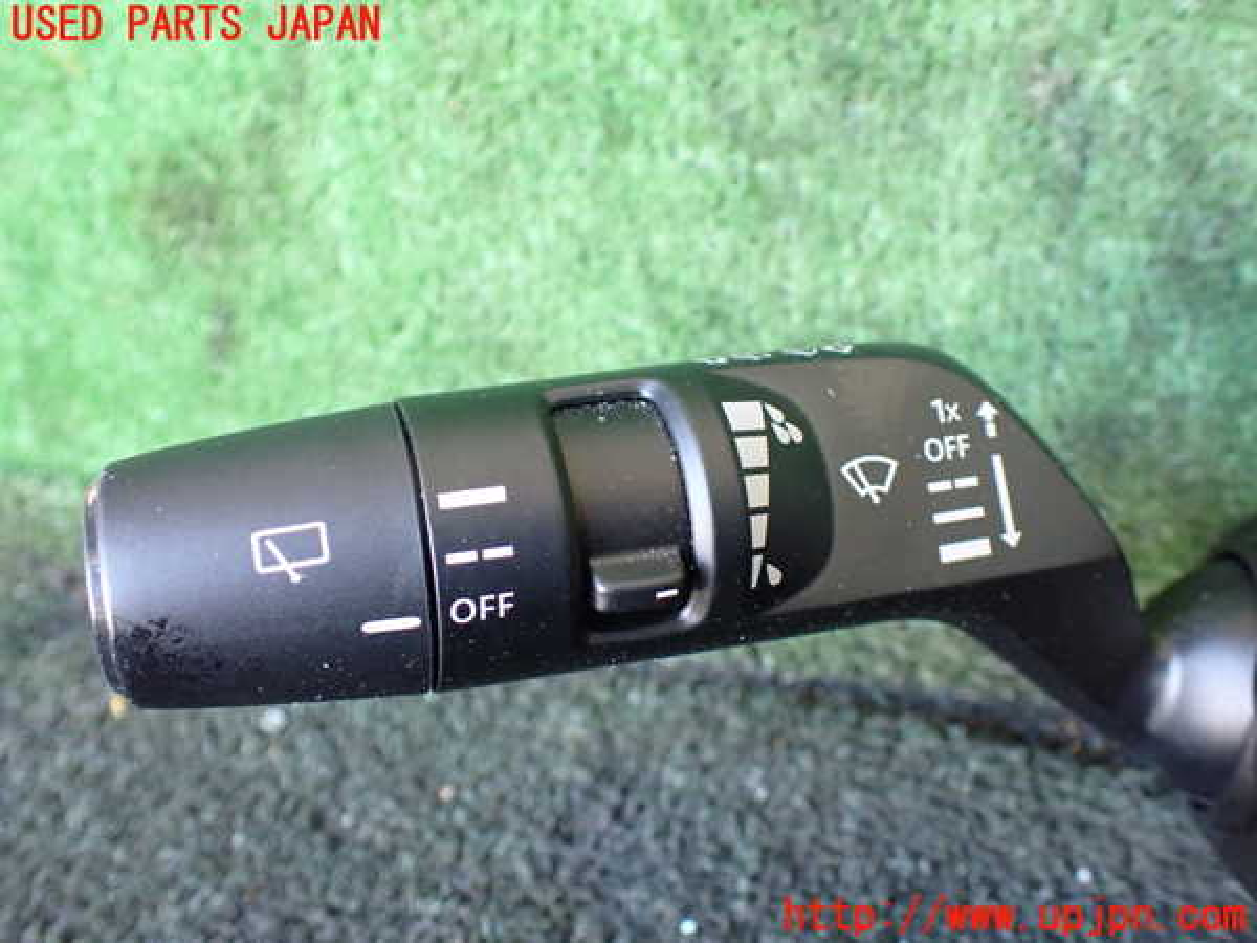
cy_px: 472
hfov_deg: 60.0
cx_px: 628
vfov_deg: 46.8
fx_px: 1089
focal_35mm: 30
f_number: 2.3
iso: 800
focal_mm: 5.4
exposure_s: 1/60
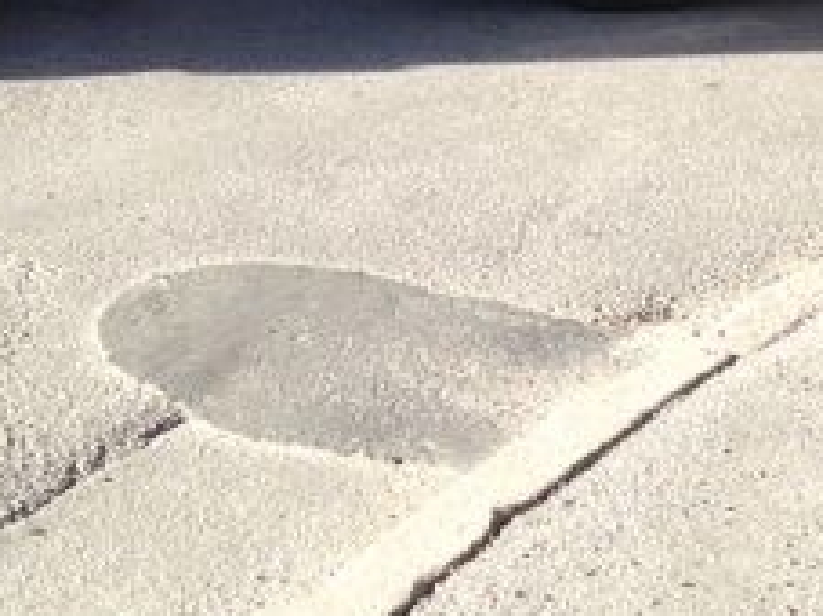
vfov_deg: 15.4
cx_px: 381
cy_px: -91
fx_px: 2210
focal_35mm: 93
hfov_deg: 21.1
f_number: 2.4
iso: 50
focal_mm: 4.12
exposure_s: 1/488
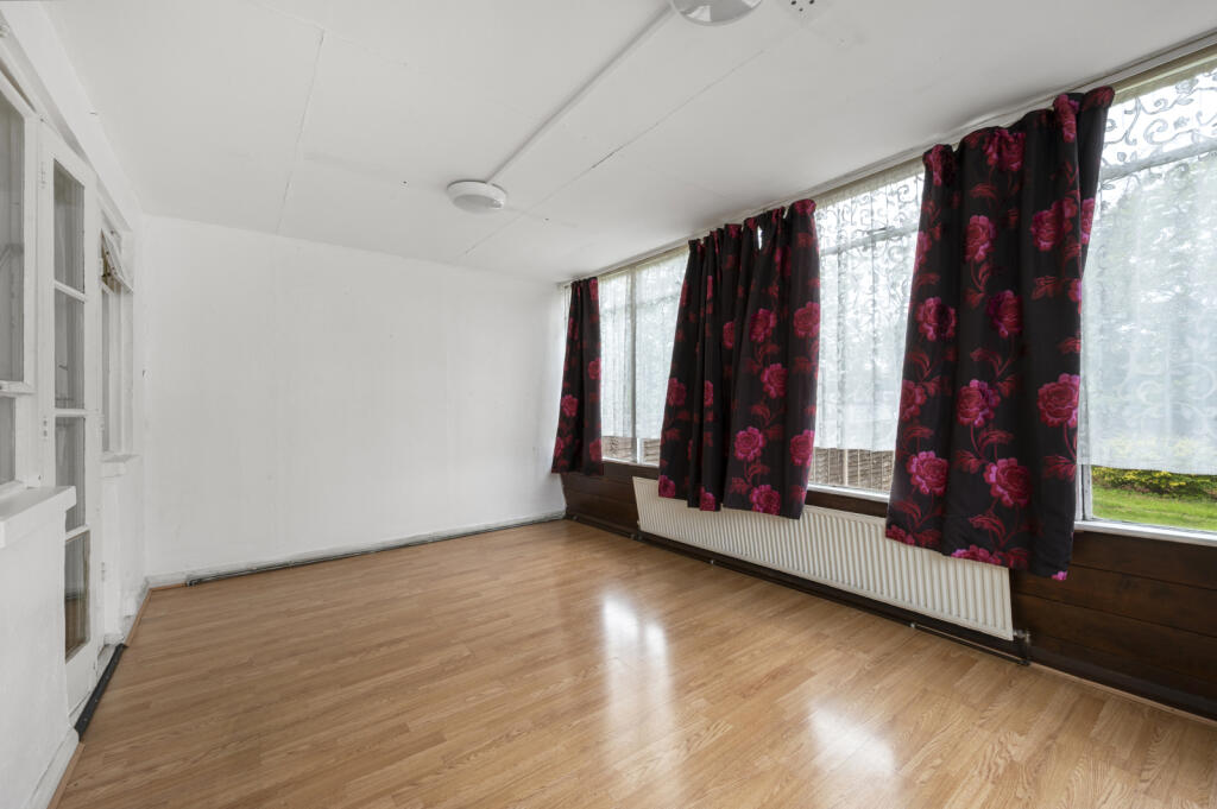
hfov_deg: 104.3
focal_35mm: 14
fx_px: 473
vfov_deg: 81.1
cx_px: 608
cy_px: 404
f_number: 16
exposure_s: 1/10
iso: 200
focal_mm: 14
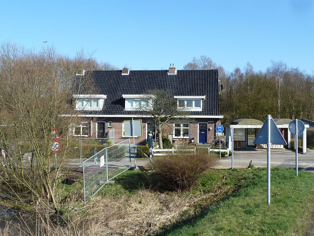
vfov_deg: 38.7
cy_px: 118
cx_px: 157
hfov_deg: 50.1
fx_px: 336
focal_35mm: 37
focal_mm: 6.1
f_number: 4
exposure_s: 1/320
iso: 80
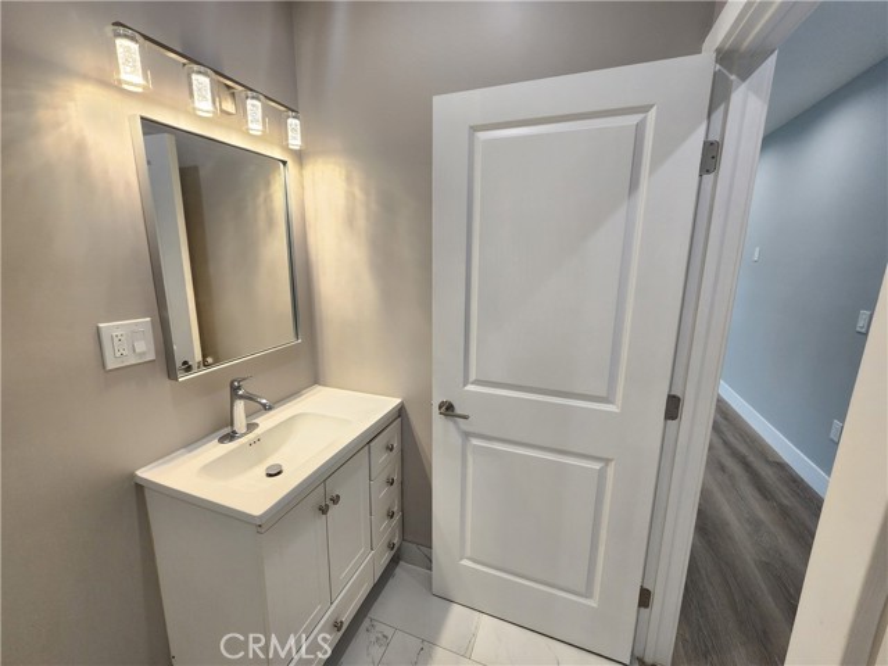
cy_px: 333
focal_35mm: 13
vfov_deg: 89.9
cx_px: 444
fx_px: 333
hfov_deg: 106.2
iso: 125
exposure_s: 1/60
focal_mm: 2.2
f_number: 2.2
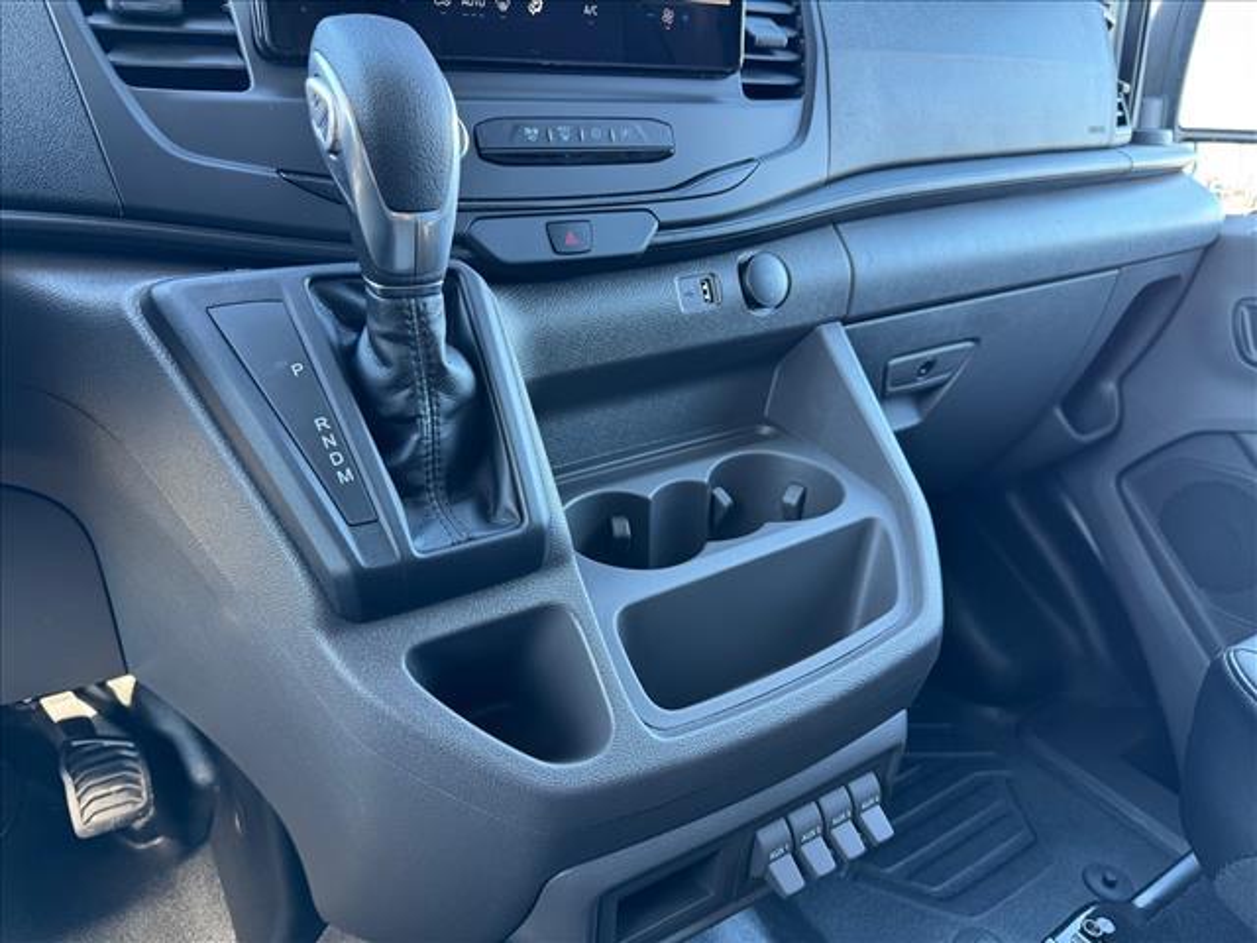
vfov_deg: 56.8
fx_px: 872
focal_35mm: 24
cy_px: 472
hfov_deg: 71.6
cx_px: 628
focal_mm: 6.76
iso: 200
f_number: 1.78
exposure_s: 1/72
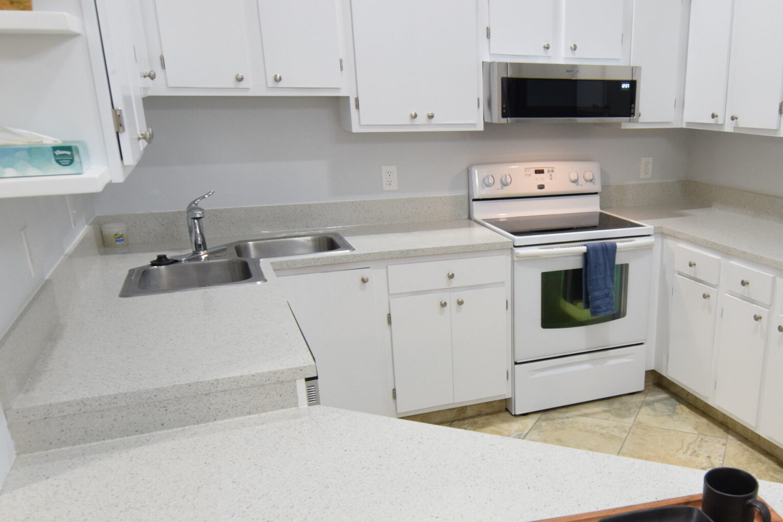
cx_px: 547
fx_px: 652
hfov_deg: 59.9
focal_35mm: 30
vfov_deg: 43.2
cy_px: 336
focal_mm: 12
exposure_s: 1/20
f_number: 8
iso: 1000
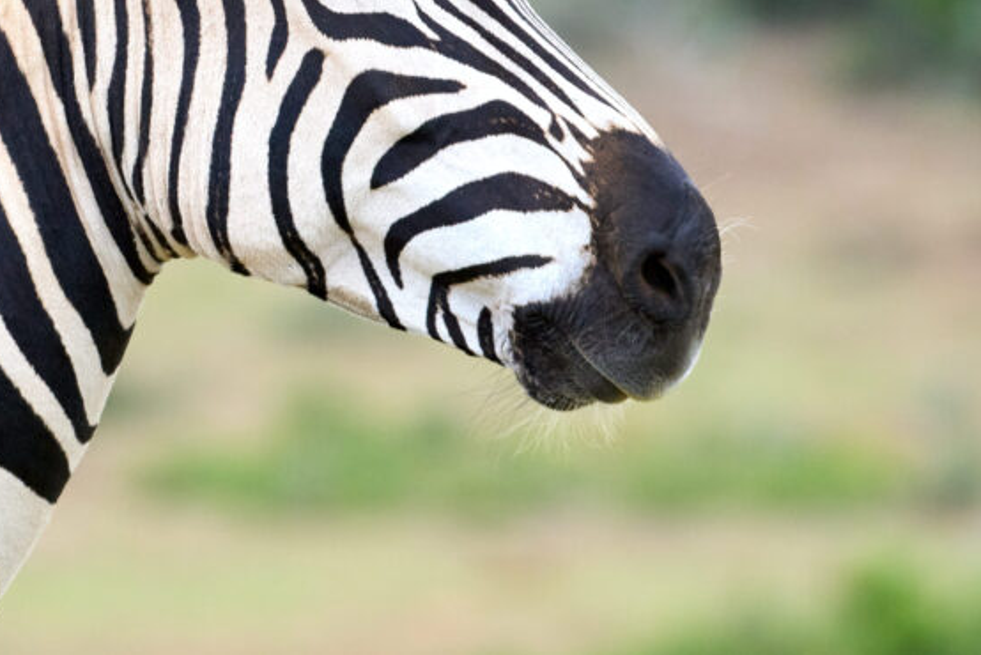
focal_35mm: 802
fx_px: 21858
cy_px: 52
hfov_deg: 2.6
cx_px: 244
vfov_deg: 1.7
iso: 800
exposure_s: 1/640
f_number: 6.3
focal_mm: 289.3
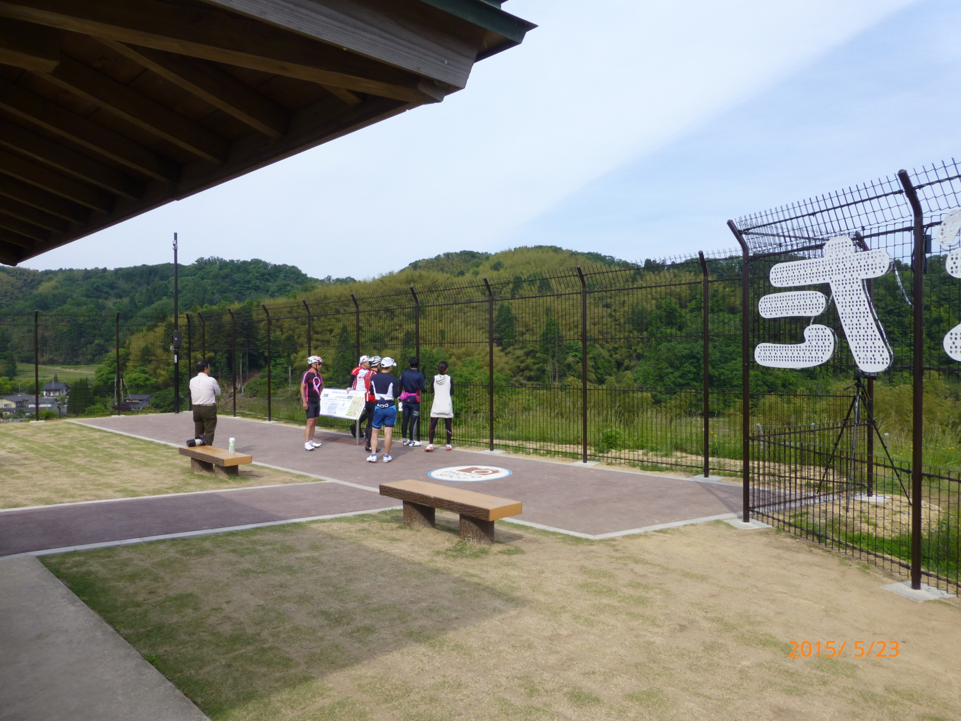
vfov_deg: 56.8
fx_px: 666
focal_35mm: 24
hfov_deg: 71.6
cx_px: 480
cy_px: 360
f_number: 4
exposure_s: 1/640
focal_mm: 4.3
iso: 100
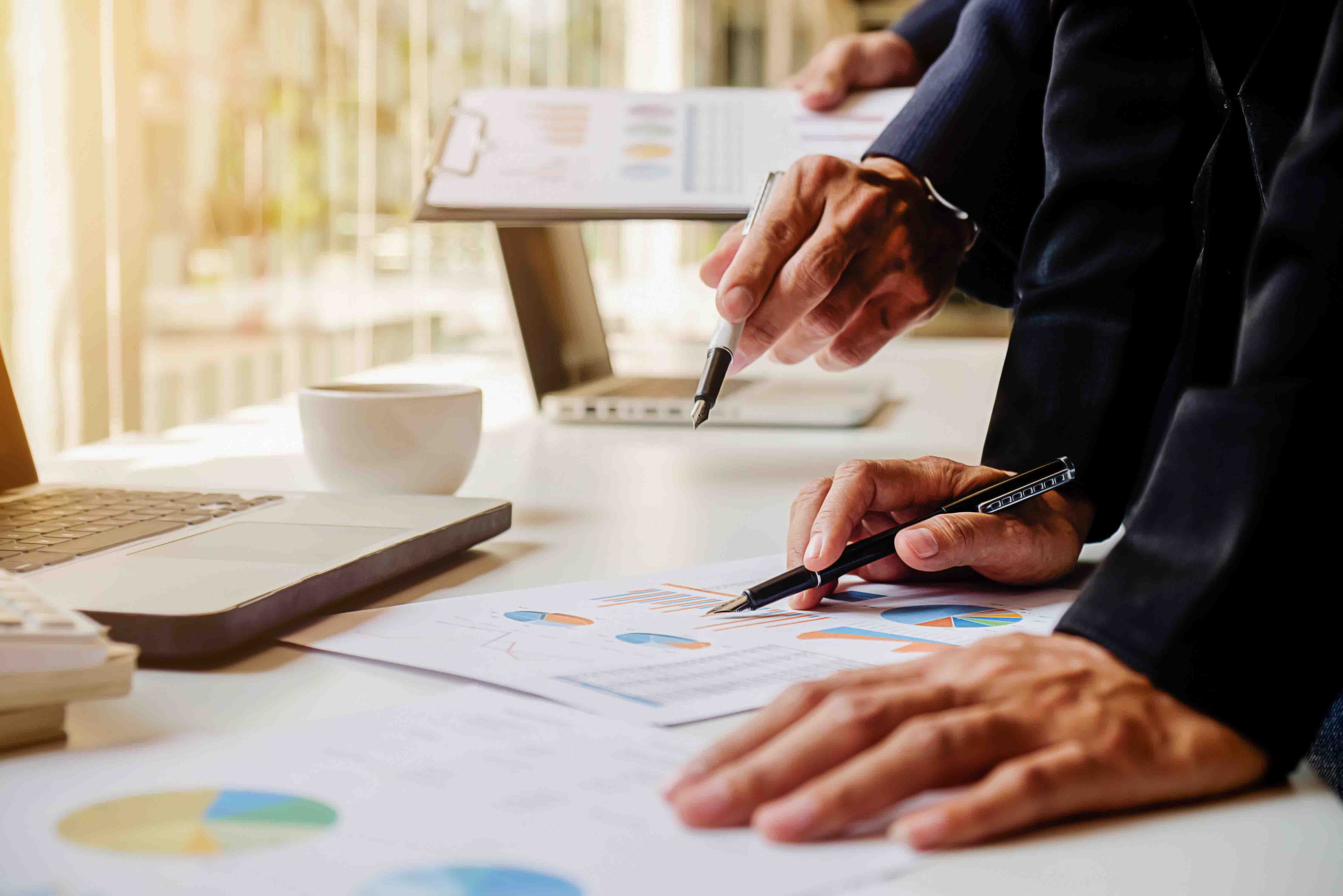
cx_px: 672
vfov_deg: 22.3
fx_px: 2275
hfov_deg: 32.9
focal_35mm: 61
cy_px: 448
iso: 200
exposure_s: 1/180
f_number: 4.5
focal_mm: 40.7
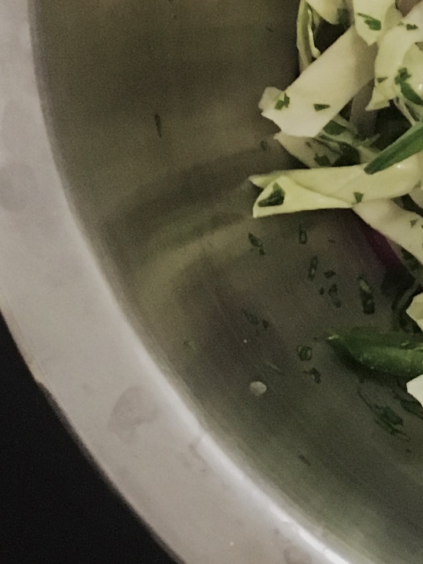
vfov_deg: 16.2
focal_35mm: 120
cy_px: 48
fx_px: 1954
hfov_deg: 11.3
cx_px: 828
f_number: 2.2
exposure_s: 1/15
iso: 200
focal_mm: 4.15
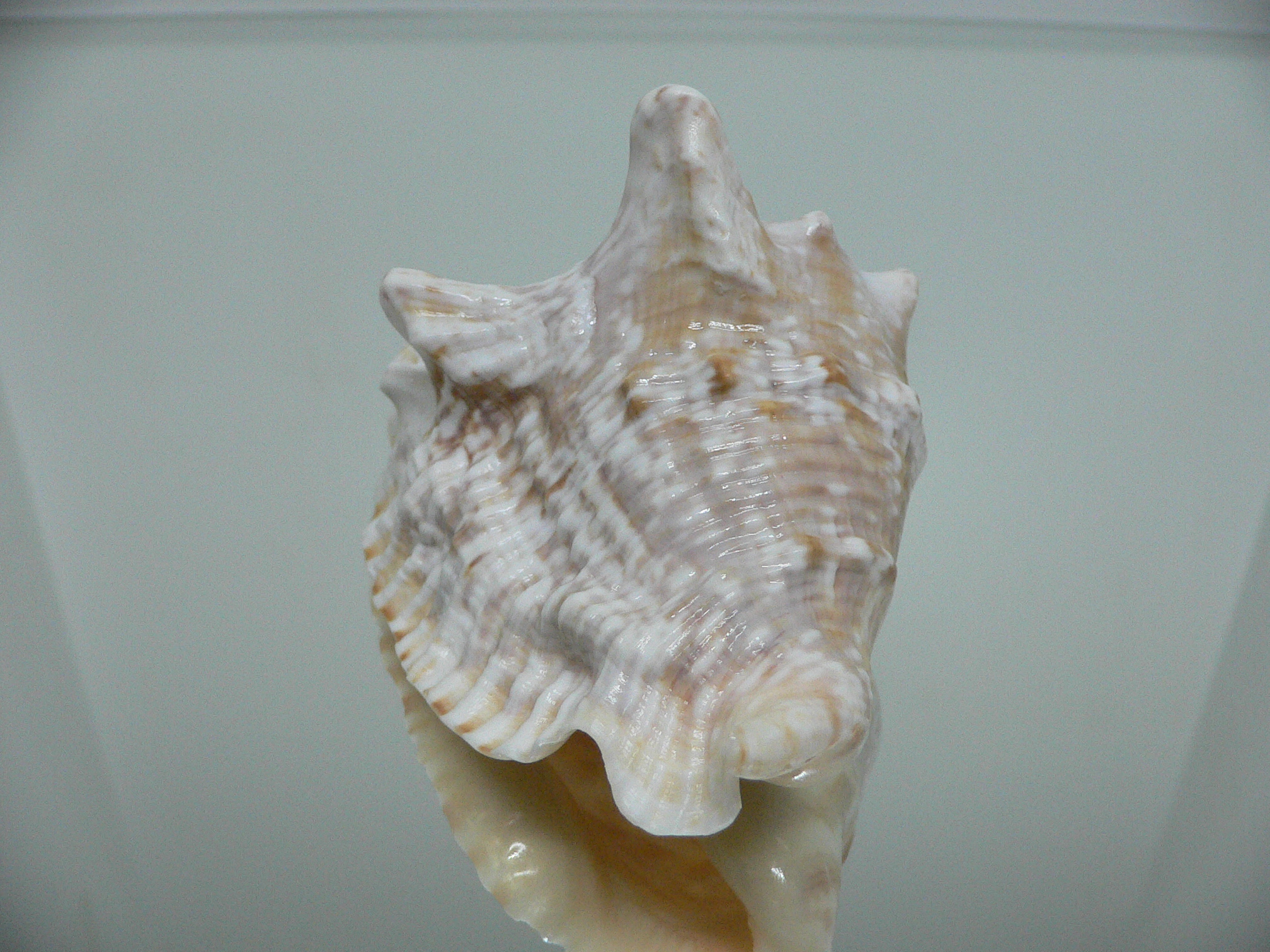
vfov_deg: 40.7
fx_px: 1284
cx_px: 635
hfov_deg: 52.6
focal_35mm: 35
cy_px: 476
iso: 200
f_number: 2.8
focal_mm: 4.6
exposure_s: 1/60
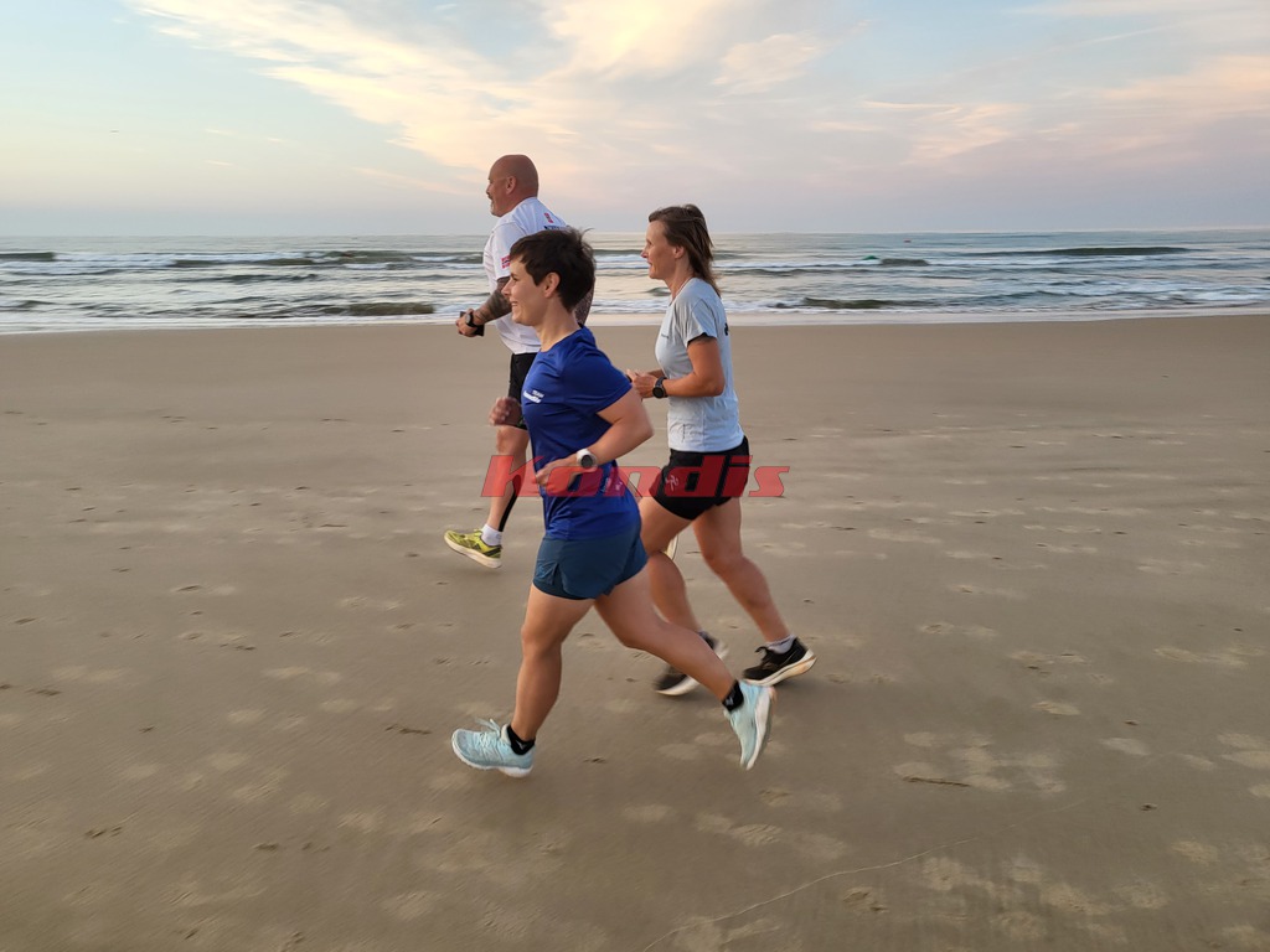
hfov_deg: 67.3
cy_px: 476
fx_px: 954
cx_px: 635
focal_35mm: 26
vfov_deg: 53.1
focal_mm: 4.25
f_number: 1.8
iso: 50
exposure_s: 1/123
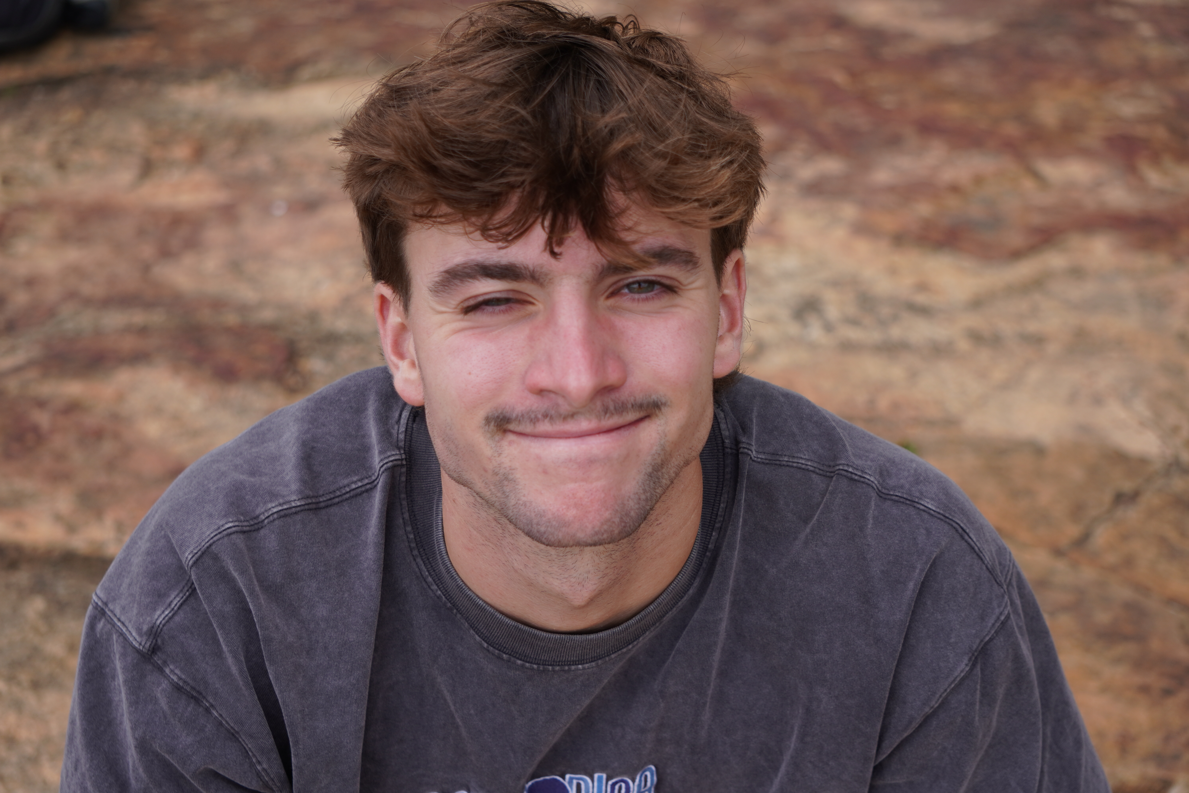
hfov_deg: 24.6
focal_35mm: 82
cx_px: 594
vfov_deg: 16.6
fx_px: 2725
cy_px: 396
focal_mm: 55
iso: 125
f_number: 4.5
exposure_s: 1/640
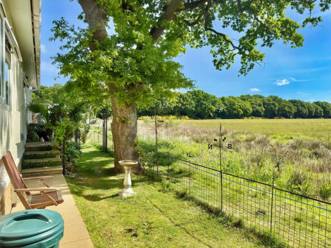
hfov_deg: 71.6
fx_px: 229
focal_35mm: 24
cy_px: 124
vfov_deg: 56.8
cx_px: 166
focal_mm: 6.76
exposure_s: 1/3145
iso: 100
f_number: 1.78
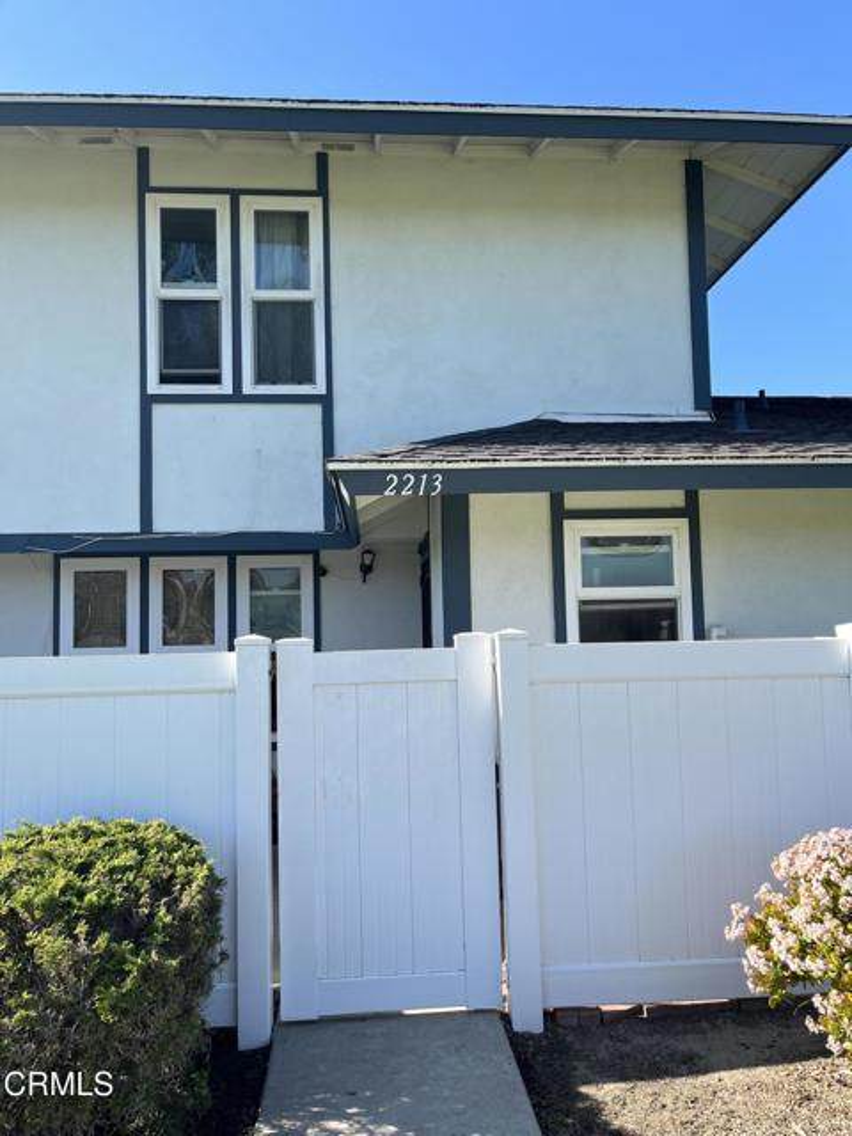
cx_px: 426
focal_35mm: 26
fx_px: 853
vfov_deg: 67.3
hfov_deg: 53.1
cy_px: 568
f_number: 1.6
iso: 50
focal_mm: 5.1
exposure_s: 1/1672
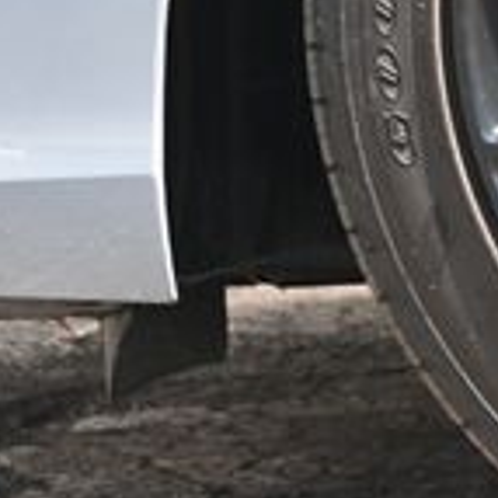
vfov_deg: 7.3
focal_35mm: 240
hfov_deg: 7.1
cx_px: 930
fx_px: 3906
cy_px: -28
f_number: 5.6
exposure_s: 1/125
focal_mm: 42
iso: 400
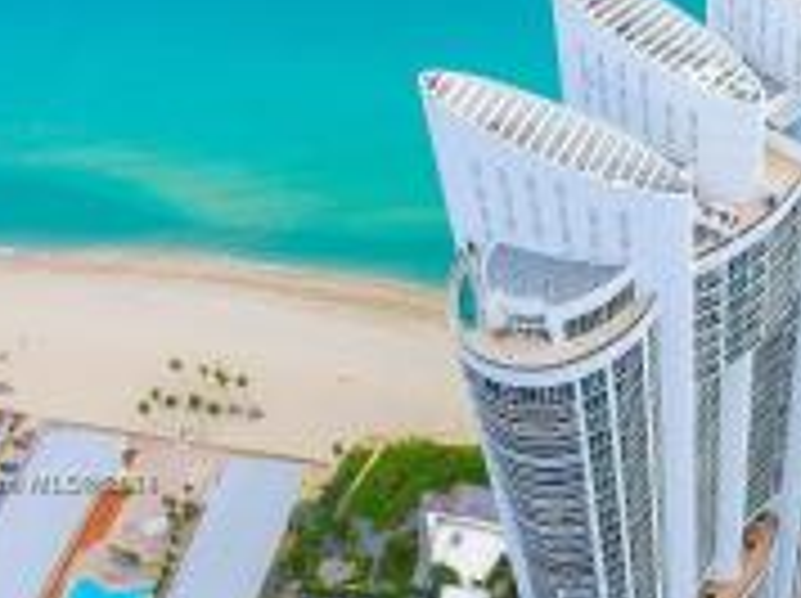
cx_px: 698
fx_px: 1040
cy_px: 486
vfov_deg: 31.2
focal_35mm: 45
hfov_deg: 39.5
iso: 100
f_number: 2.8
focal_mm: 3.61
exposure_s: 1/540
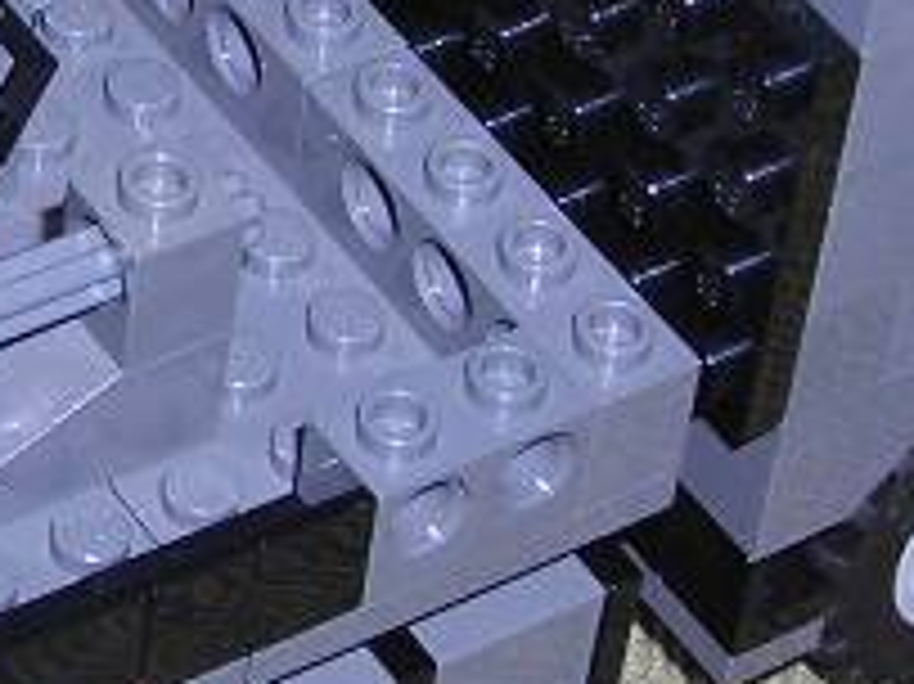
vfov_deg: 7.1
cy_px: 27
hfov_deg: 9.5
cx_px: -131
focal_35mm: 207
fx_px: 5462
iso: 50
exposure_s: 1/60.1
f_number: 3.3
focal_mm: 6.8
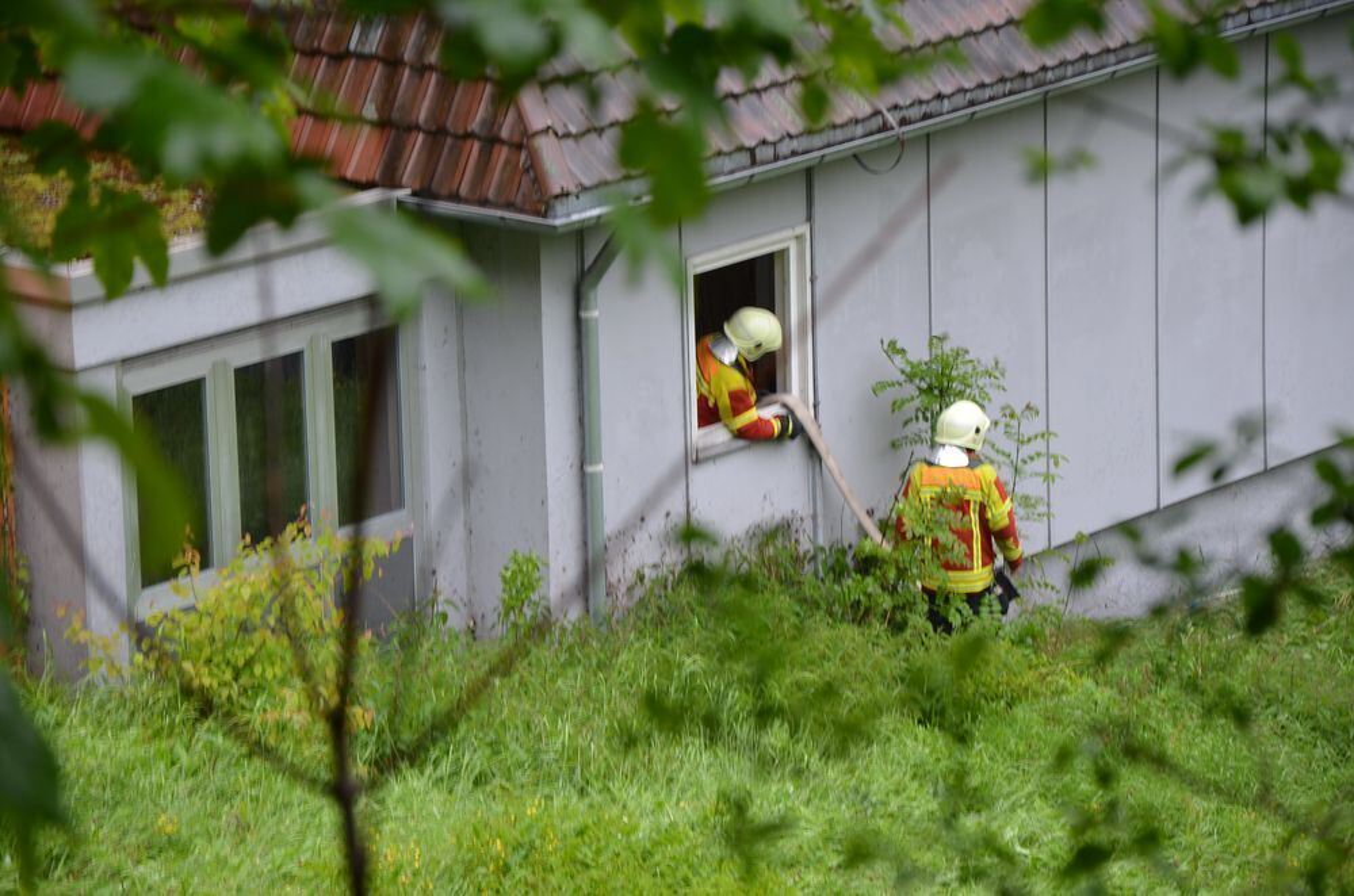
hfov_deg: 13.1
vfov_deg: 8.7
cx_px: 677
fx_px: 5911
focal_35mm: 158
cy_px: 448
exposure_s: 1/40
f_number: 5.6
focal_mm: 105
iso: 100
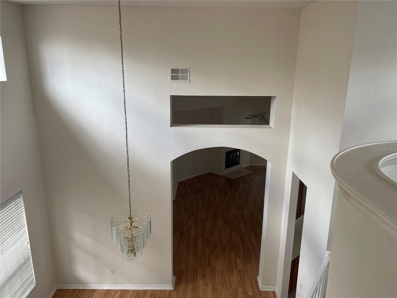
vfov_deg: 54.9
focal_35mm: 25
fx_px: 287
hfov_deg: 69.4
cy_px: 149
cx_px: 198
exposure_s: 1/121
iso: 80
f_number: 1.6
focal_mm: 5.1
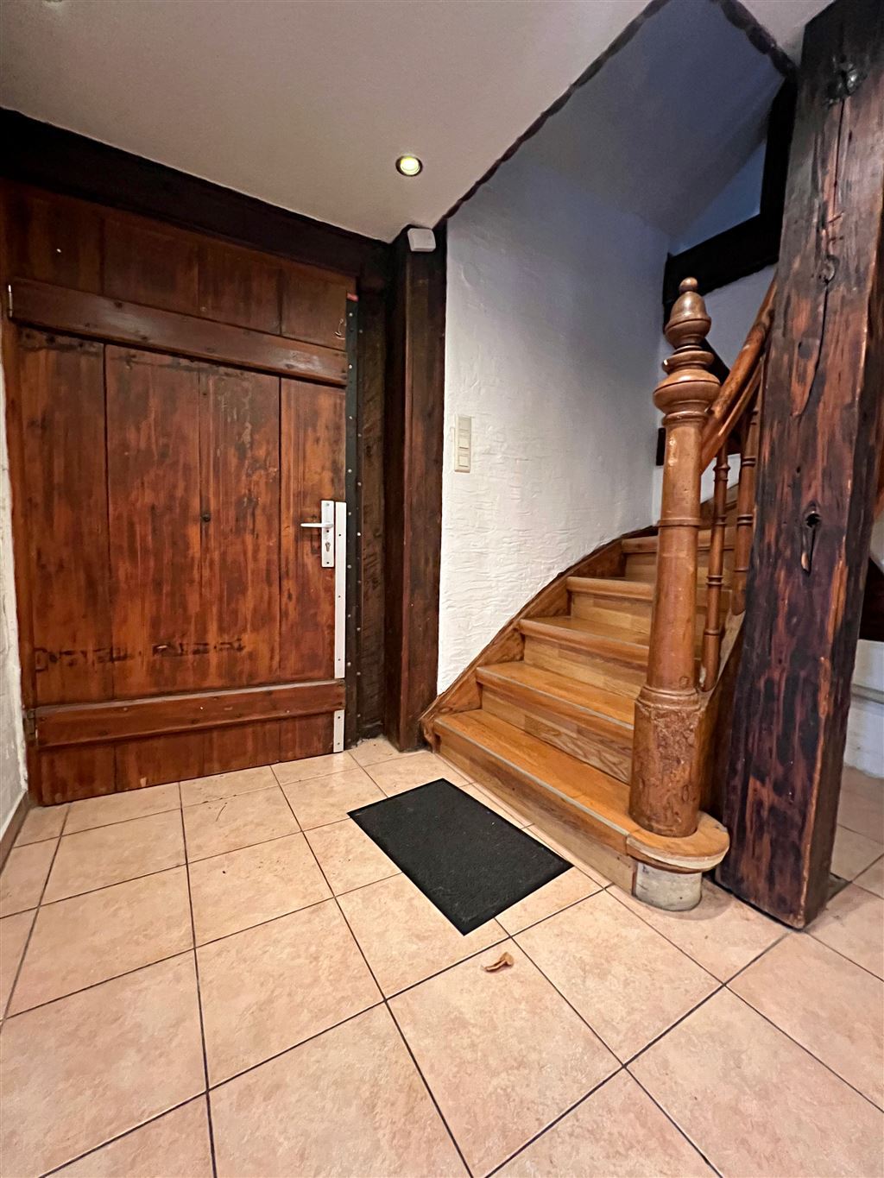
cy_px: 589
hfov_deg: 89.9
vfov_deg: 106.2
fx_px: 443
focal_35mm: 13
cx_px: 442
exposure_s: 1/50
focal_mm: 1.57
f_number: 1.8
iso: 1000
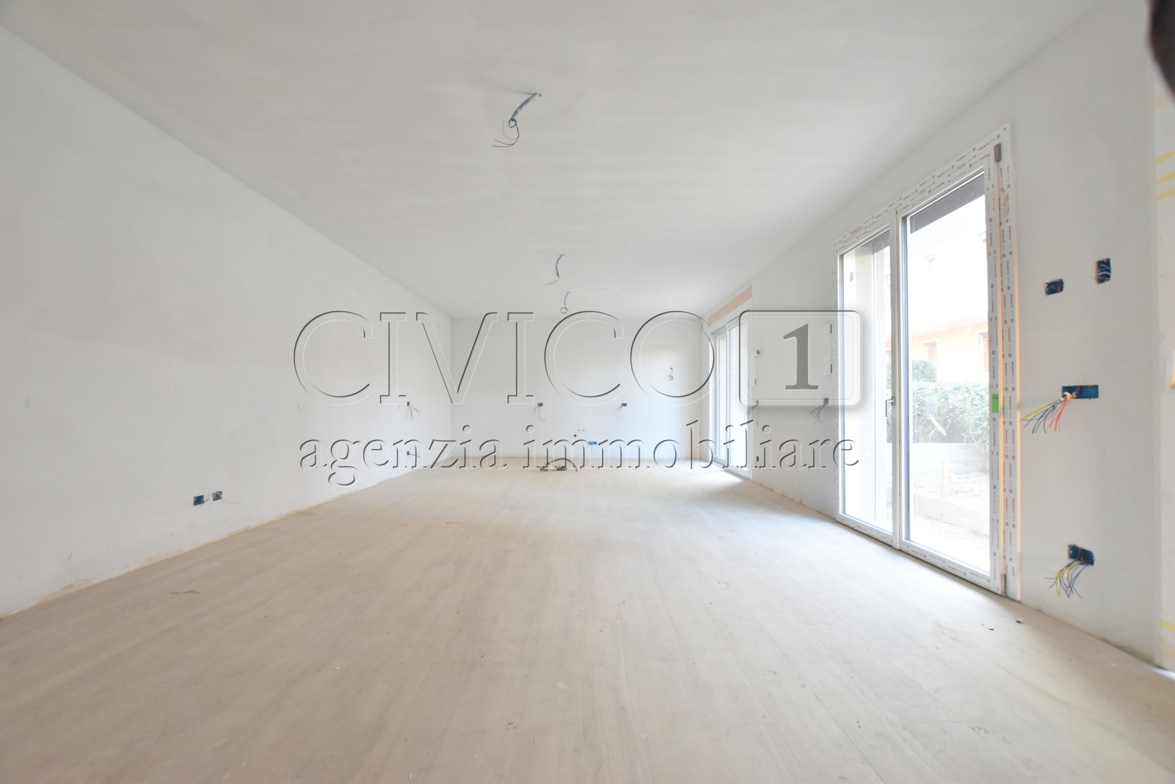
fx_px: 490
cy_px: 392
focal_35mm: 15
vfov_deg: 77.3
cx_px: 588
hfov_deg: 100.4
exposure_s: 1/15
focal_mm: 10
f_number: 6.3
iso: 1000
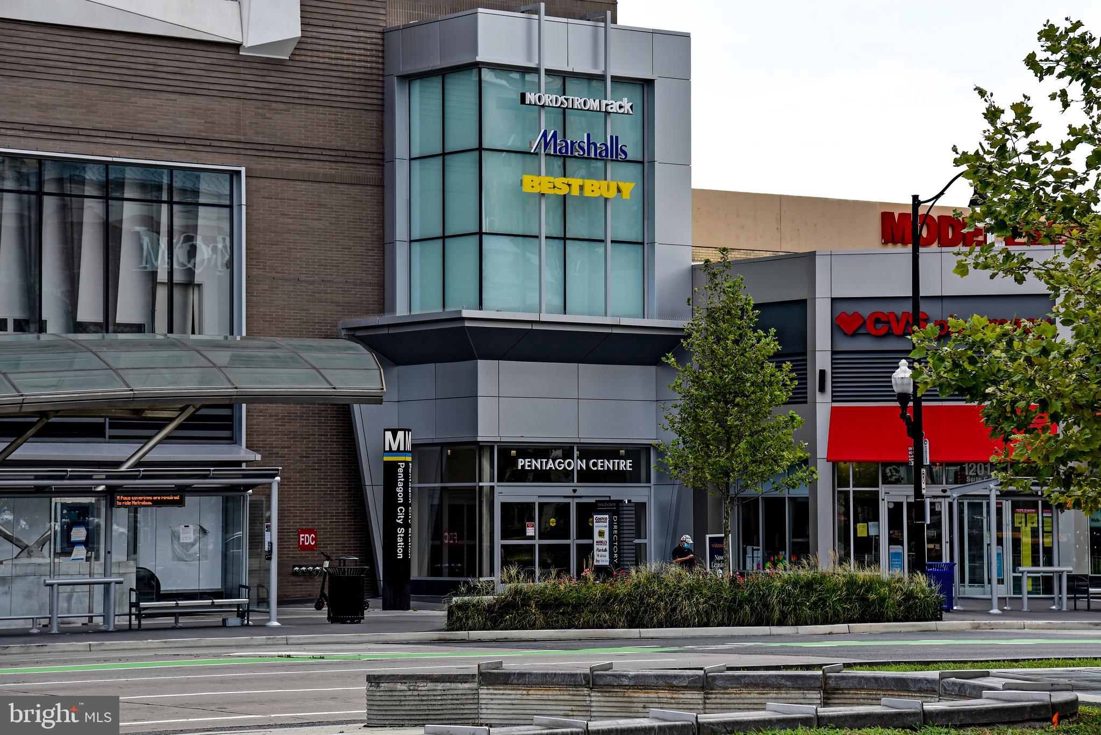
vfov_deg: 14.9
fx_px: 2815
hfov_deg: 22.1
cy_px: 368
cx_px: 550
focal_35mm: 92
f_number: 6.3
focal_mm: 92
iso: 200
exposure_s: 1/640
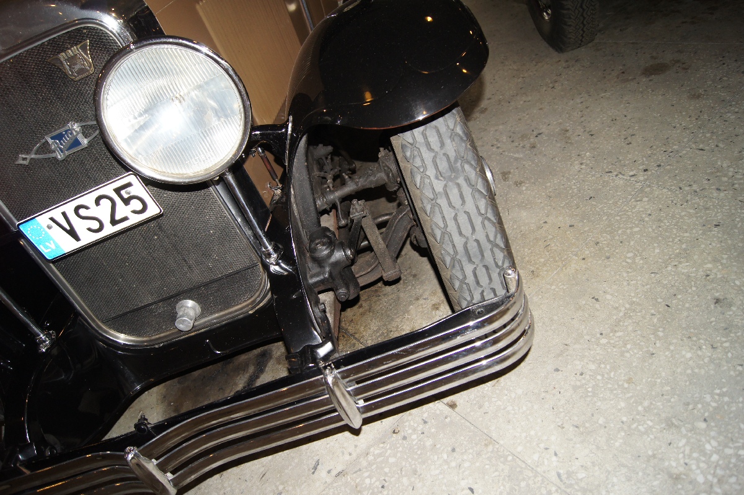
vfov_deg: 47.9
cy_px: 248
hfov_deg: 67.4
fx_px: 558
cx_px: 372
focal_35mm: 27
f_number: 3.5
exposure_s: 1/160
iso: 400
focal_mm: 18
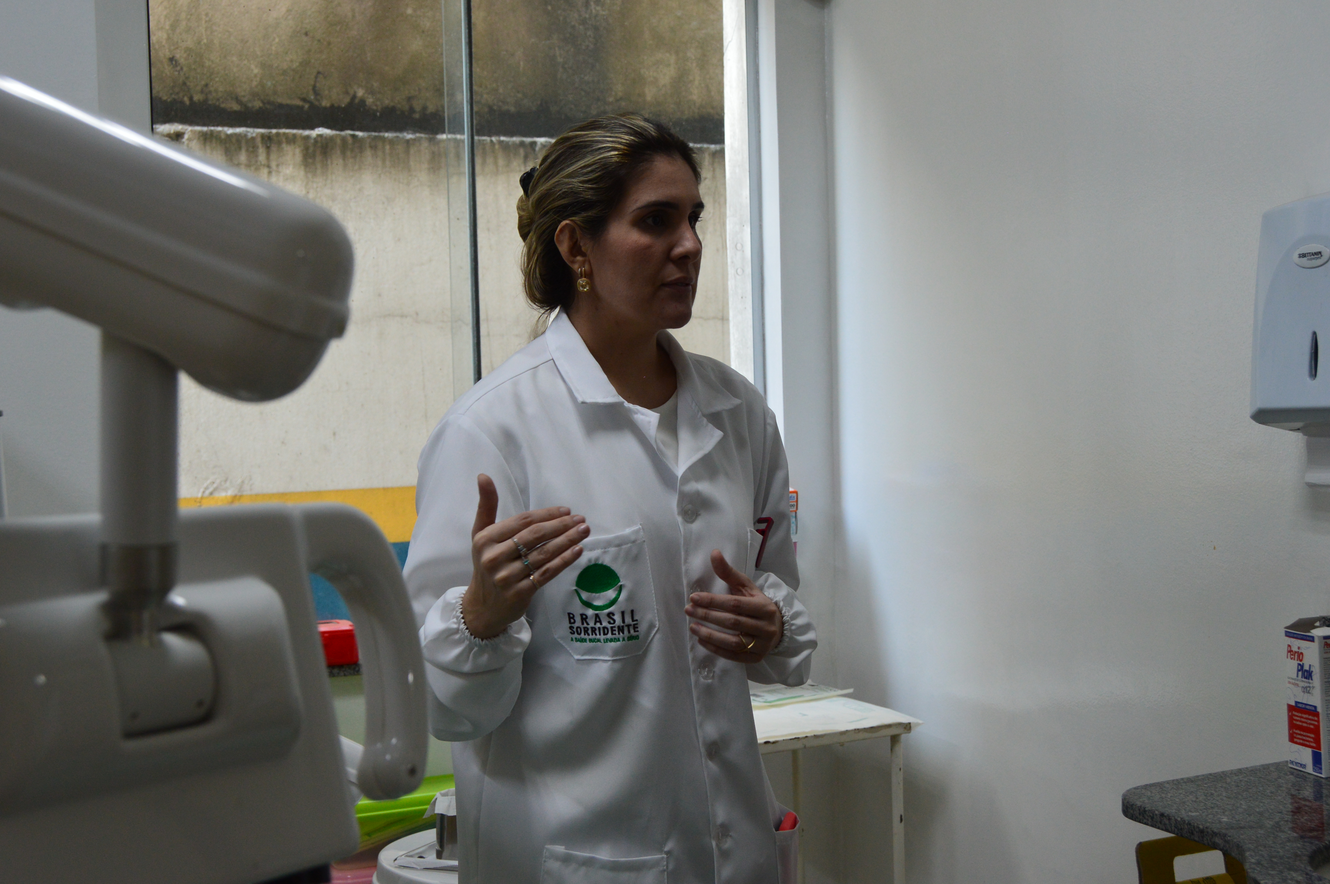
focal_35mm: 46
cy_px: 442
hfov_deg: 42.4
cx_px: 665
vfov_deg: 28.9
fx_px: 1716
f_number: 6.3
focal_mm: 31
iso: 800
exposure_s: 1/60
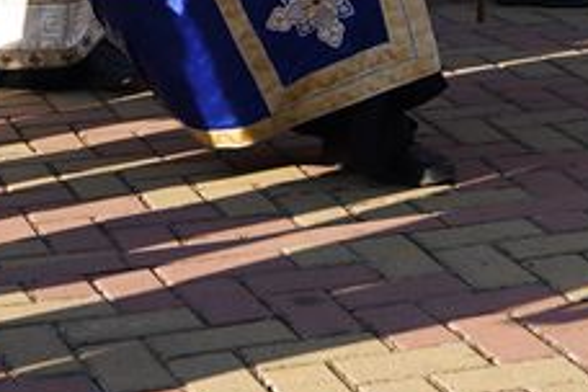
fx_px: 2907
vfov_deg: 7.3
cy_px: -529
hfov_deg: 11.5
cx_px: 196
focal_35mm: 178
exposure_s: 1/1000
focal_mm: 25
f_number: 2.8
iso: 200
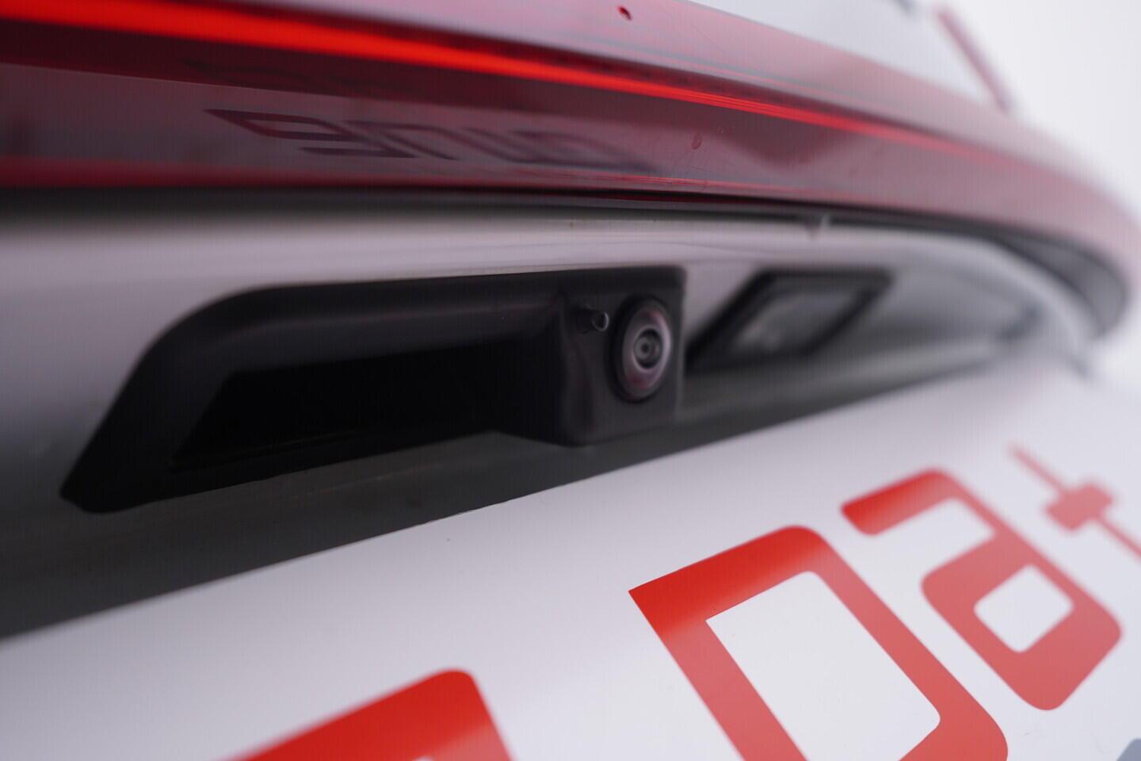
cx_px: 570
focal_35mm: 36
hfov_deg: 53.1
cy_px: 380
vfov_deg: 36.9
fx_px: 1141
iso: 125
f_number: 3.5
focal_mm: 24
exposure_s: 1/60
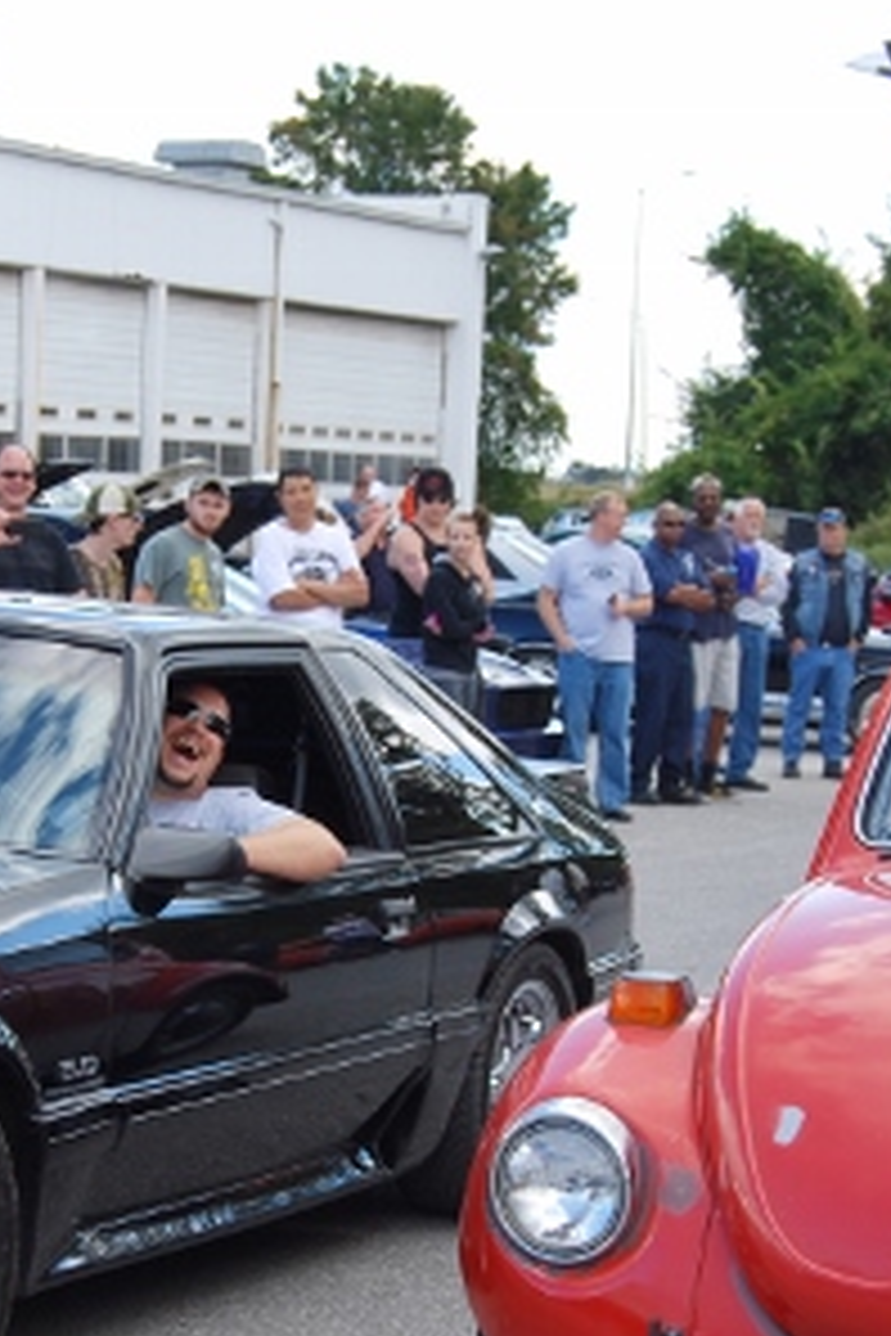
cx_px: 234
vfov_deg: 21.0
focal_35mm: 97
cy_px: 828
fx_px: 3601
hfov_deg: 14.1
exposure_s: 1/125
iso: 100
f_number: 5.6
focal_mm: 30
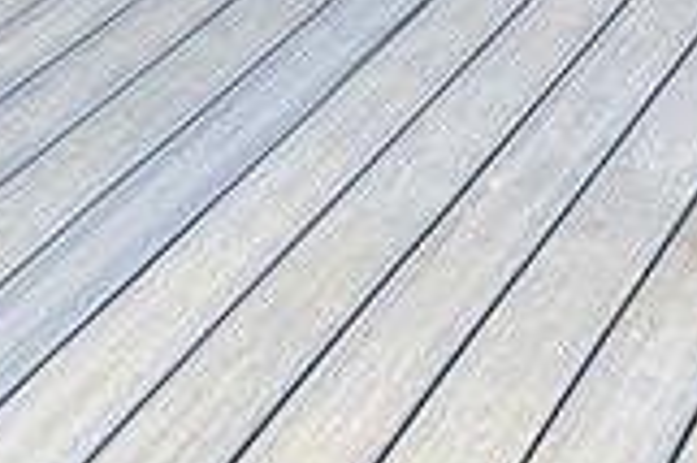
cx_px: 416
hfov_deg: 17.2
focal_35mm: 119
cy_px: -870
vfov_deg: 9.4
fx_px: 2302
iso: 80
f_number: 1.78
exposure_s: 1/695
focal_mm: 6.76
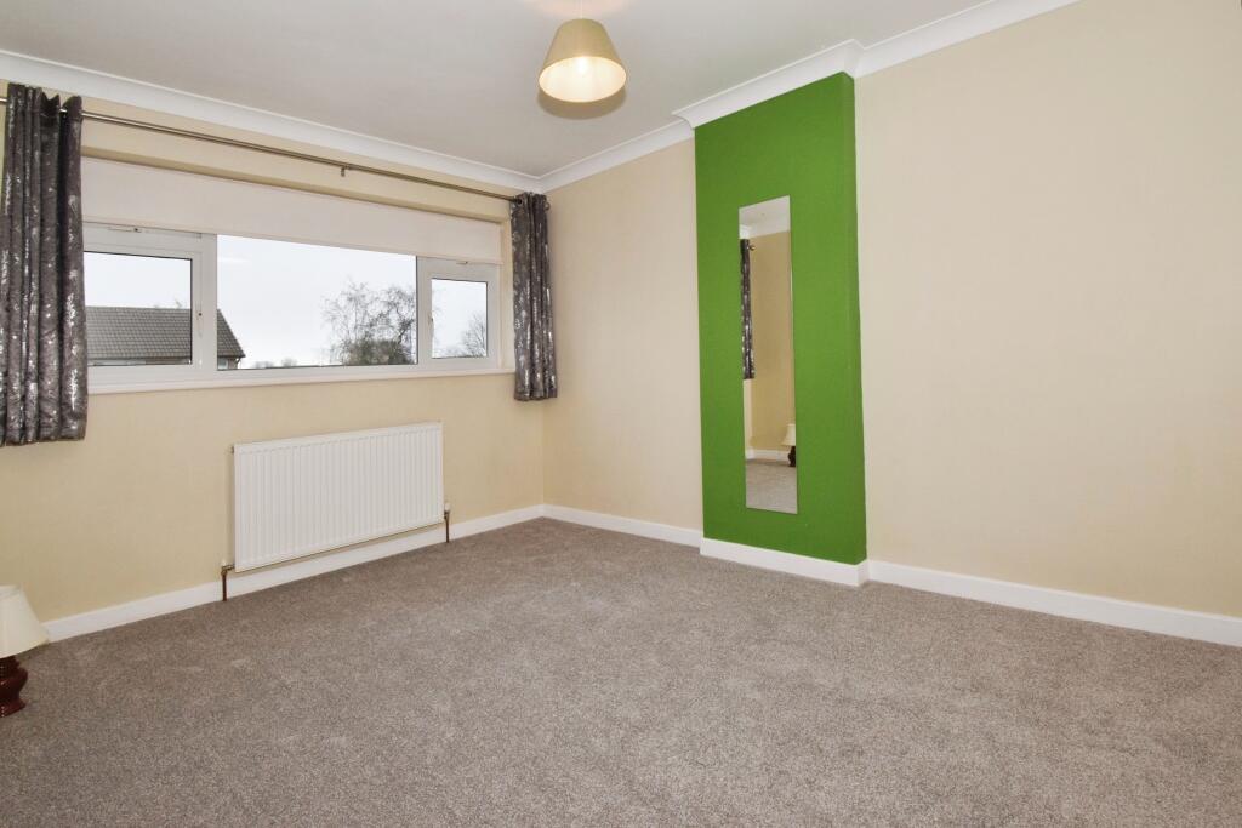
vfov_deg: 69.7
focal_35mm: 17
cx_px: 621
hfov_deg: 92.4
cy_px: 414
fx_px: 595
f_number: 14
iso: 1000
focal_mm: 11.5
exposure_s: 1/60
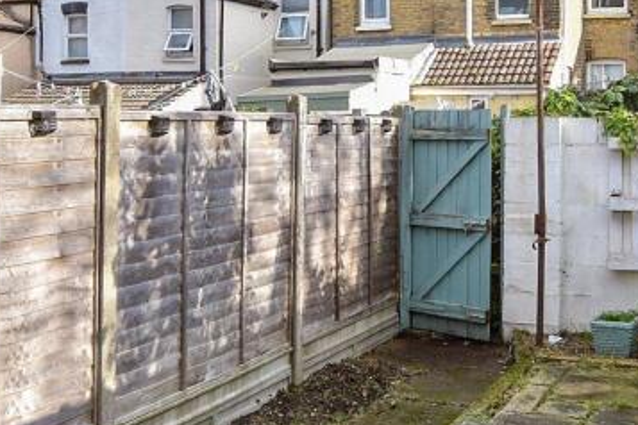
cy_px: 110
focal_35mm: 43
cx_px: 377
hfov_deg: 45.2
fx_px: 762
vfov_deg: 30.7
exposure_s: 1/160
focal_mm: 10
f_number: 8
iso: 250
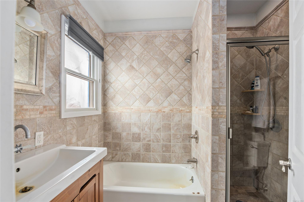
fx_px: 127
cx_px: 152
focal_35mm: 15
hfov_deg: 100.4
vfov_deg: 77.2
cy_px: 101
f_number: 7.1
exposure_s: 1/2.5
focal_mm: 15
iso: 320
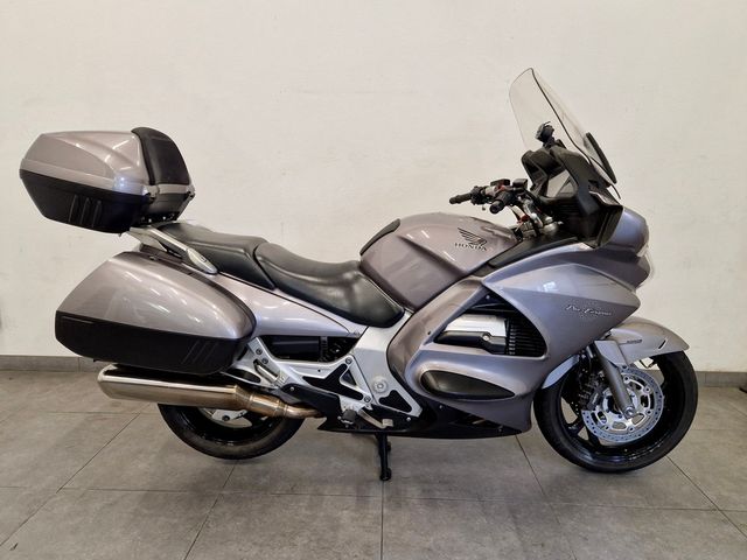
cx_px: 374
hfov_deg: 73.9
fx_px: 496
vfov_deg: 58.9
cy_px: 280
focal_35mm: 23
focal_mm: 5.4
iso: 320
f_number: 1.8
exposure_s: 1/100
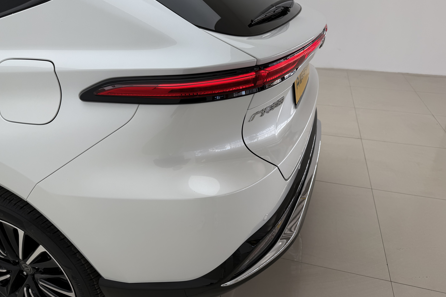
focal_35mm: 25
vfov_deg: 51.2
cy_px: 134
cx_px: 223
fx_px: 310
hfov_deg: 71.5
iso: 80
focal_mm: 6.76
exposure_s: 1/368
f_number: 1.78
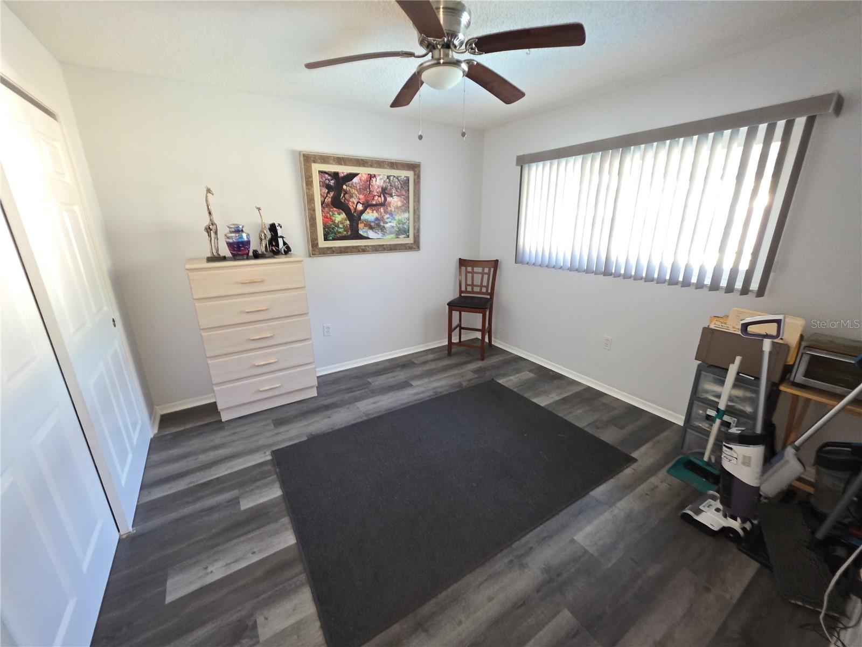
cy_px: 324
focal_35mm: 13
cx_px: 431
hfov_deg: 106.2
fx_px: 324
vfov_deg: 89.9
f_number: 1.9
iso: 320
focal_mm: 2.2
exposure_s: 1/8
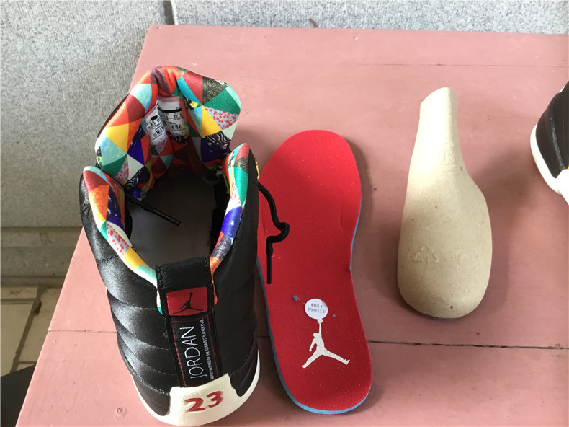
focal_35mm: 31
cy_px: 214
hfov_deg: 58.4
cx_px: 284
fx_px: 509
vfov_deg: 45.4
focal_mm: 3.3
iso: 100
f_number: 2.4
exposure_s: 1/33
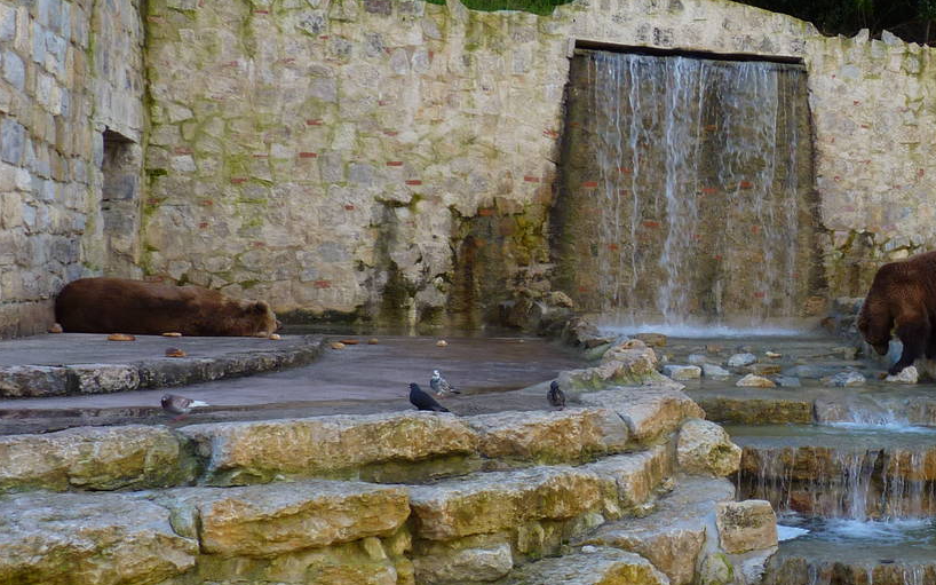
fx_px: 1428
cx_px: 909
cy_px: 335
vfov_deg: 23.1
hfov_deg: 33.6
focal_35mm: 56
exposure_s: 1/125
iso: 80
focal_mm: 4.8
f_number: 4
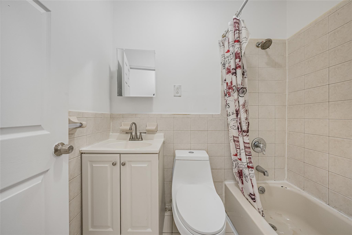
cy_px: 118
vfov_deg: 90.1
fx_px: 117
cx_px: 176
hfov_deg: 112.6
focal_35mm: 12
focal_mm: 12
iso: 800
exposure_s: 1/10
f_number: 10
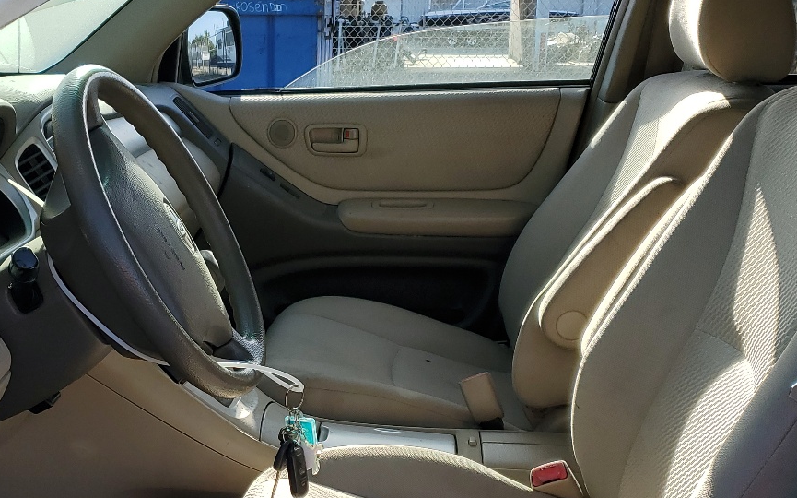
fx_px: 1107
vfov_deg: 25.1
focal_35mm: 51
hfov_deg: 39.0
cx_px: 255
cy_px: 350
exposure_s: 1/1667
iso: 50
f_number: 1.5
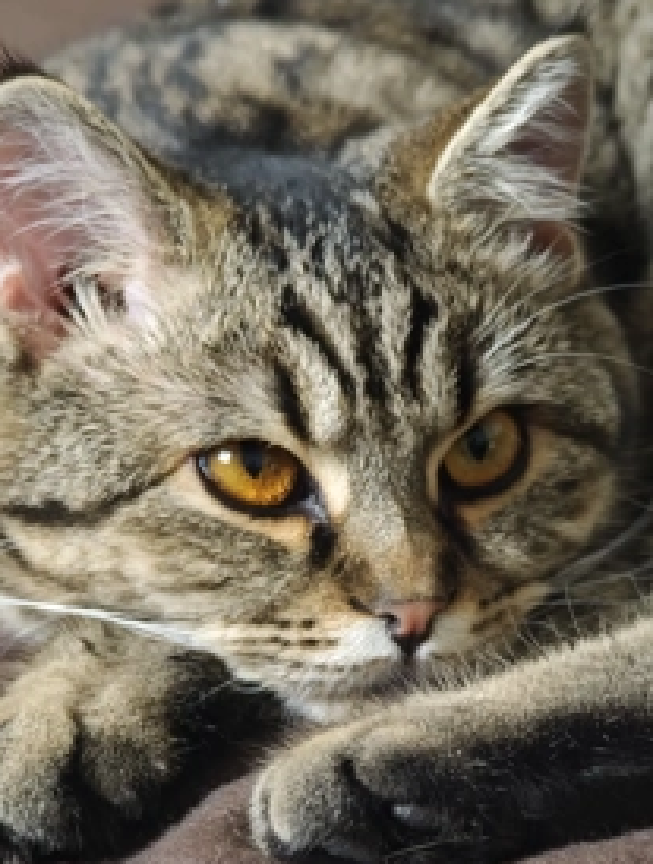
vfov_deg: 13.6
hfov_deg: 10.3
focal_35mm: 145
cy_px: 577
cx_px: 344
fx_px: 3630
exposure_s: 1/32.9
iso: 5000
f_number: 2.6
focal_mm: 25.1
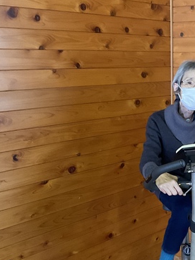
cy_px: 174
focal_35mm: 63
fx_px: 473
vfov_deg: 30.5
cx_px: 191
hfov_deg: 22.5
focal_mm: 3
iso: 250
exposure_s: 1/40
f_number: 1.8
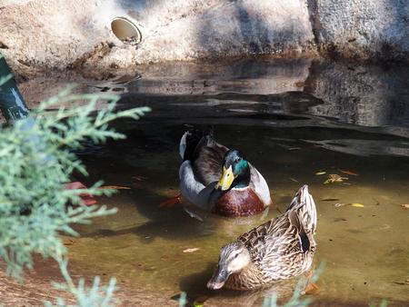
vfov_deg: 5.0
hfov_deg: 6.6
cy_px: 154
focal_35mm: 300
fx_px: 3546
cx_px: 204
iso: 100
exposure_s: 1/500
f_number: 3.5
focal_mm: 64.3
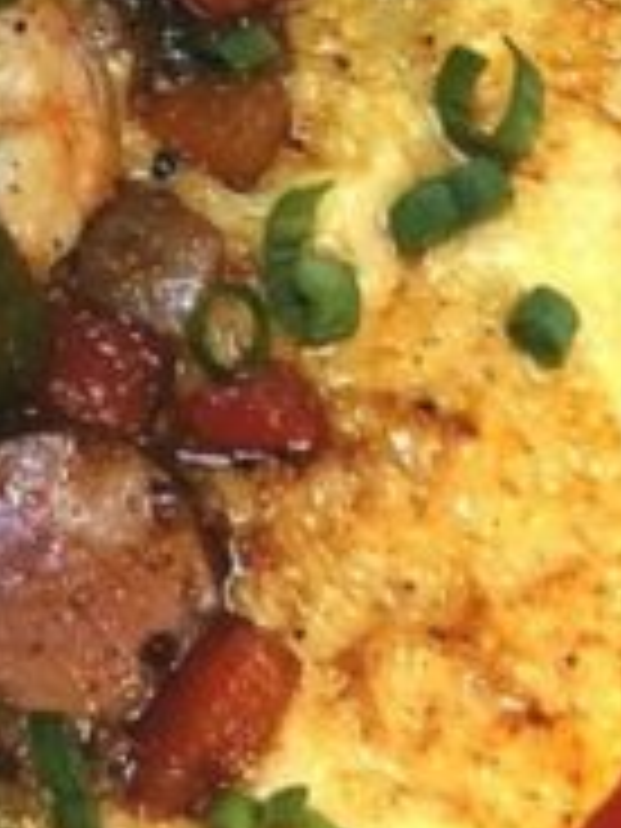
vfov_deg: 12.2
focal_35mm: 156
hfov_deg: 9.4
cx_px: -76
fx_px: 3731
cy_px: -310
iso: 80
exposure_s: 1/15
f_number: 1.8
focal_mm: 4
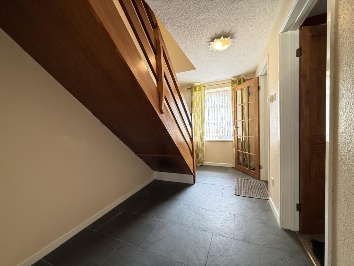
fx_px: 143
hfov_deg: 102.1
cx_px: 177
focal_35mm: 14
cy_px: 133
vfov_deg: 85.7
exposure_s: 1/50
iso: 320
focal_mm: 2.22
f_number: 2.2
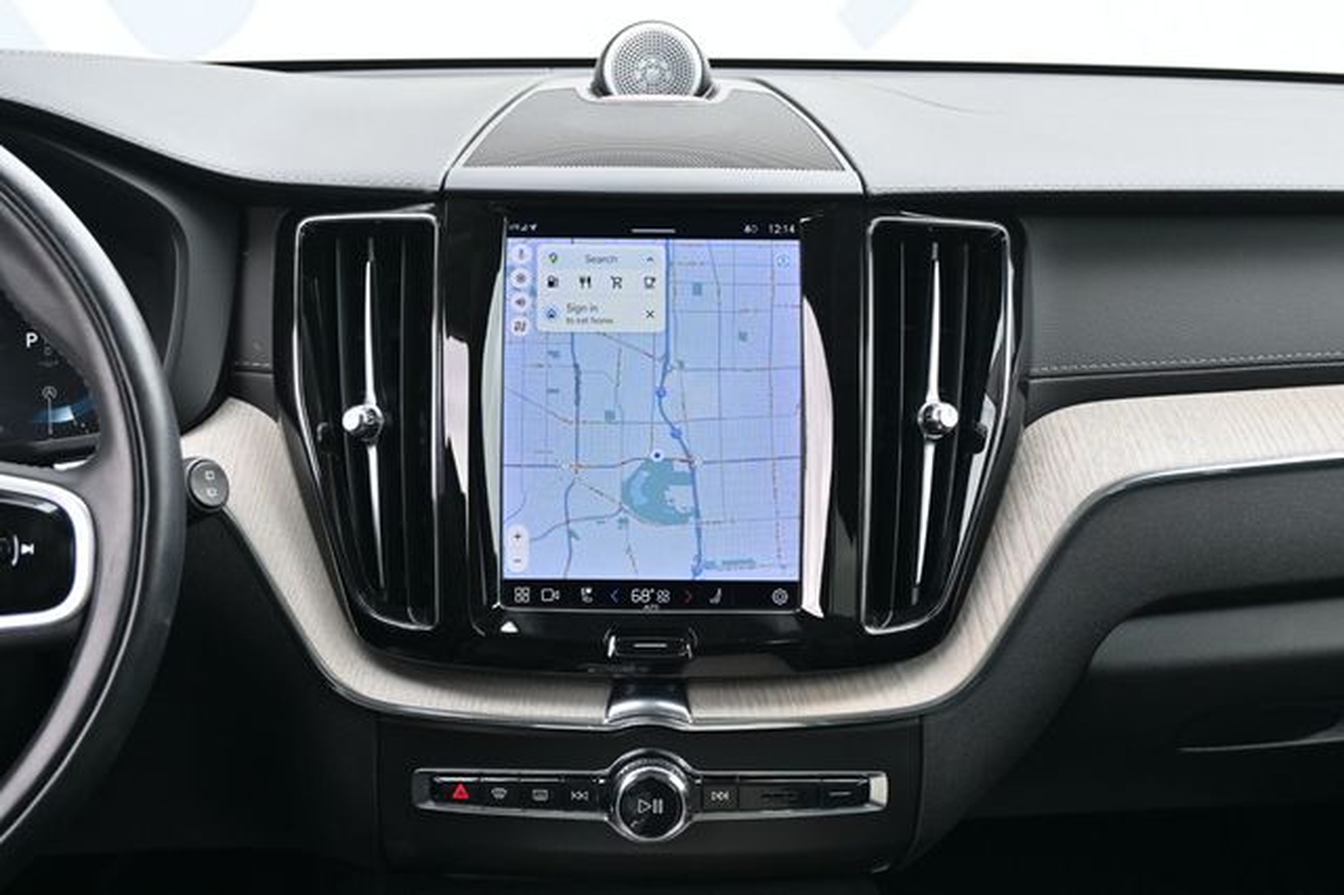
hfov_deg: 40.0
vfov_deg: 27.2
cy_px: 448
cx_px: 672
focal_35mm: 50
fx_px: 1847
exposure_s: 1/125
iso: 400
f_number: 5
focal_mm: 33
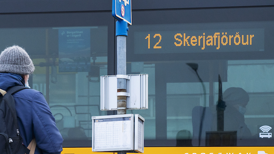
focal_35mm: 159
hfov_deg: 13.5
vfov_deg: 7.6
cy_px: 93
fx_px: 1155
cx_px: 137
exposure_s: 1/125
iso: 1600
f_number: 5.6
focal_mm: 70
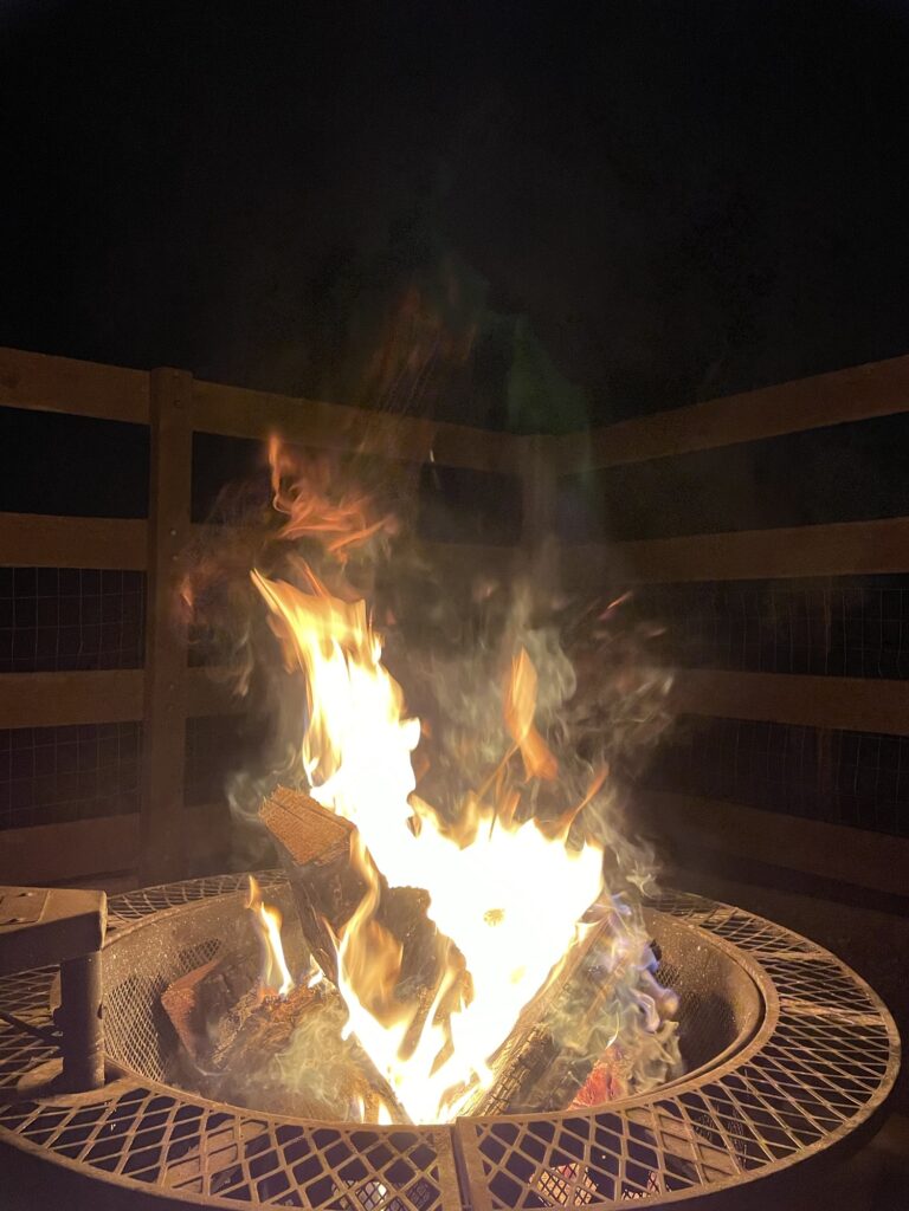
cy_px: 606
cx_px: 454
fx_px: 910
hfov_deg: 53.1
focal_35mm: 26
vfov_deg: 67.3
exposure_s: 1/53
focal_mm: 4.2
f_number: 1.6
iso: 500
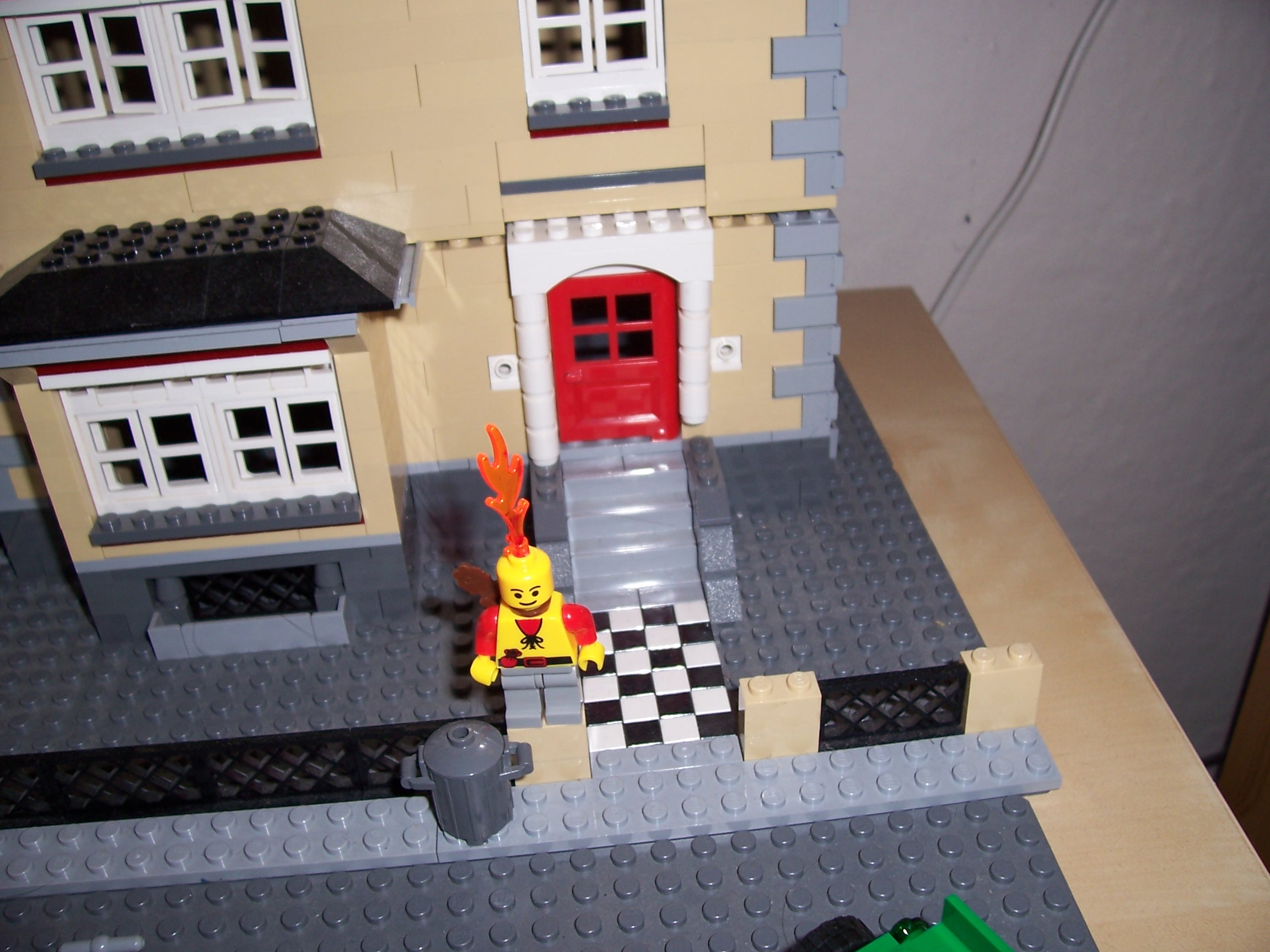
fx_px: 1247
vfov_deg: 41.8
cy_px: 476
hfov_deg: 54.0
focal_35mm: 34
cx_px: 635
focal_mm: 5.6
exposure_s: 1/60
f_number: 2.7
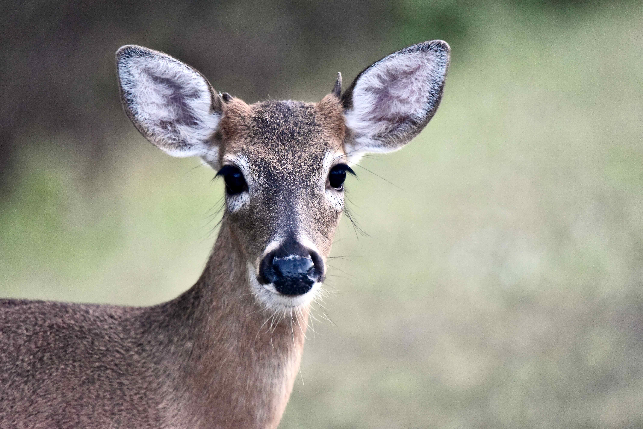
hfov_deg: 4.5
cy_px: 214
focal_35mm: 460
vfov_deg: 3.0
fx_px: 8219
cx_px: 322
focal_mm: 460
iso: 4000
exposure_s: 1/100
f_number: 6.3
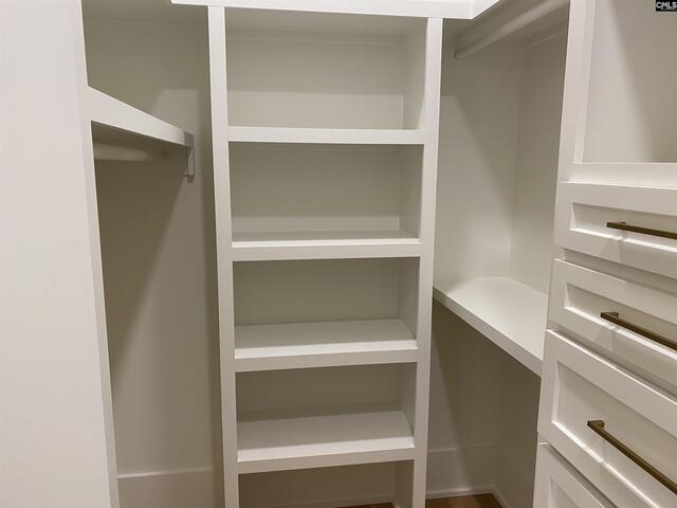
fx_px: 508
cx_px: 338
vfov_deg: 53.1
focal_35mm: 26
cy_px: 254
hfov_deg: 67.3
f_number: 1.8
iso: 100
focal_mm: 4.25
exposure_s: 1/60
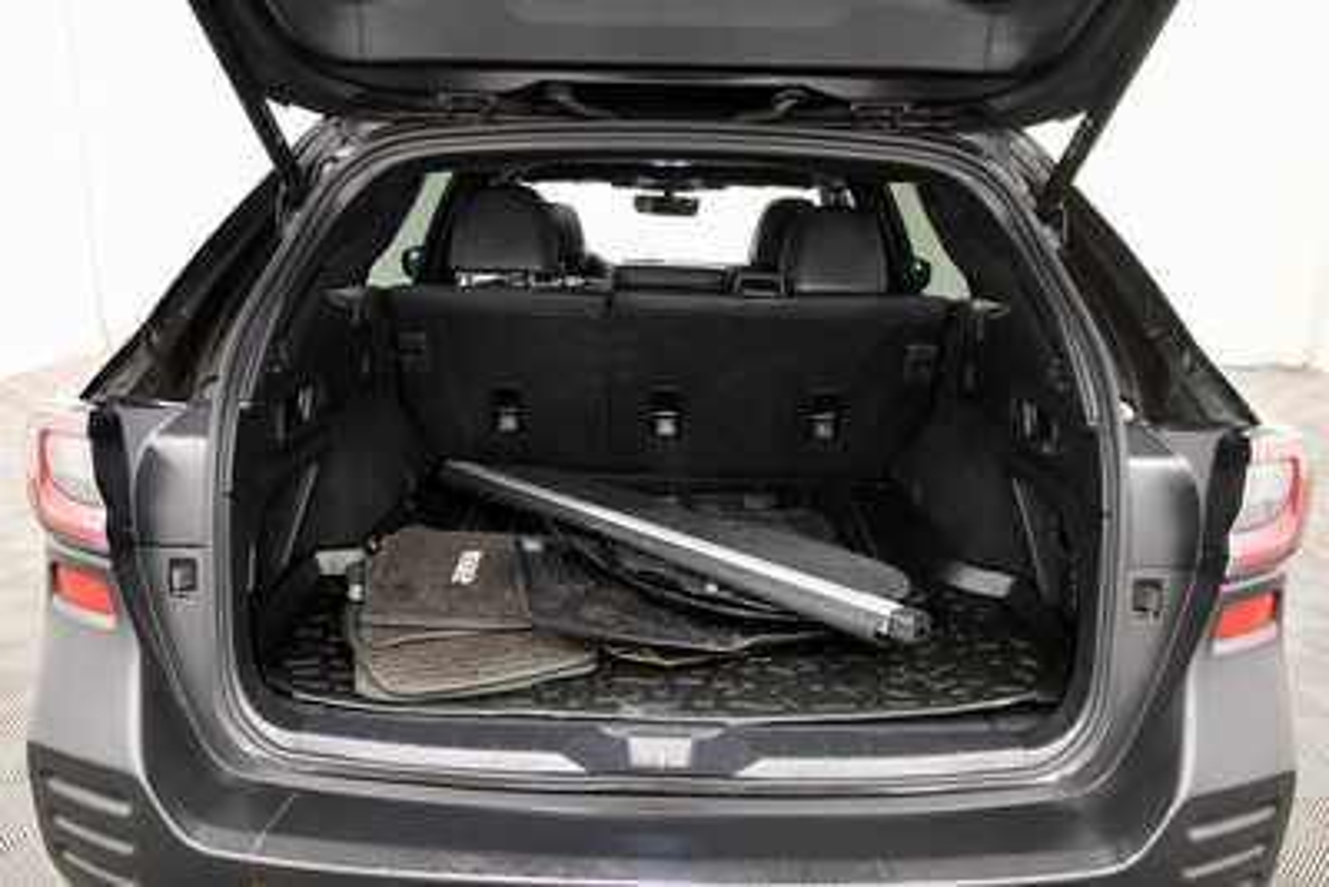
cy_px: 444
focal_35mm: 27
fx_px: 997
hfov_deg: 67.4
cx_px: 664
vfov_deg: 48.0
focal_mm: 18
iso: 3200
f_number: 5.6
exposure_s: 1/80
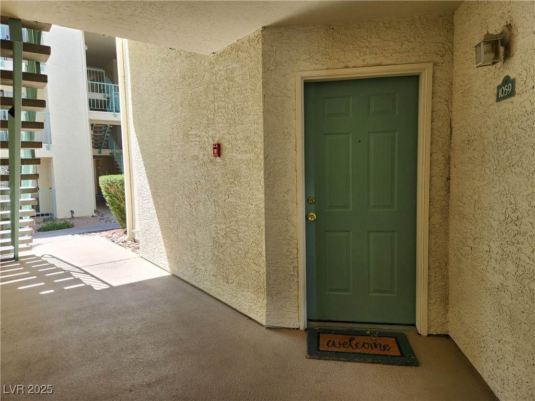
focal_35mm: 23
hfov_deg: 73.9
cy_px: 200
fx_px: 355
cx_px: 268
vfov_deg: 58.9
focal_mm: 5.4
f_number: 1.8
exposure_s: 1/212
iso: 20
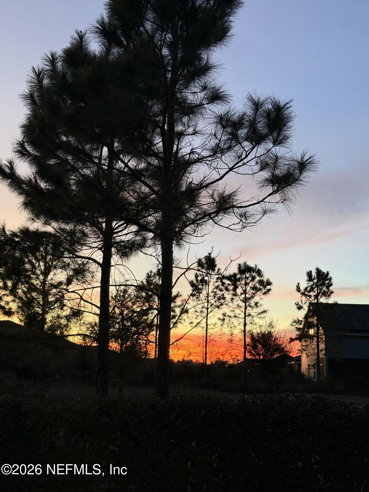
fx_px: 682
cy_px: 246
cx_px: 184
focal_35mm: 48
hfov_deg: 30.3
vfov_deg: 39.7
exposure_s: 1/60
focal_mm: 6.76
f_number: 1.78
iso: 250
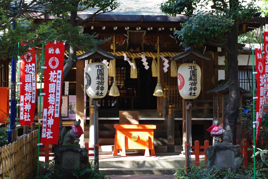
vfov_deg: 18.2
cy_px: 90
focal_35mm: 75
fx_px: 559
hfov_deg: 27.0
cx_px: 134
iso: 320
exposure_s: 1/60
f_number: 5
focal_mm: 50
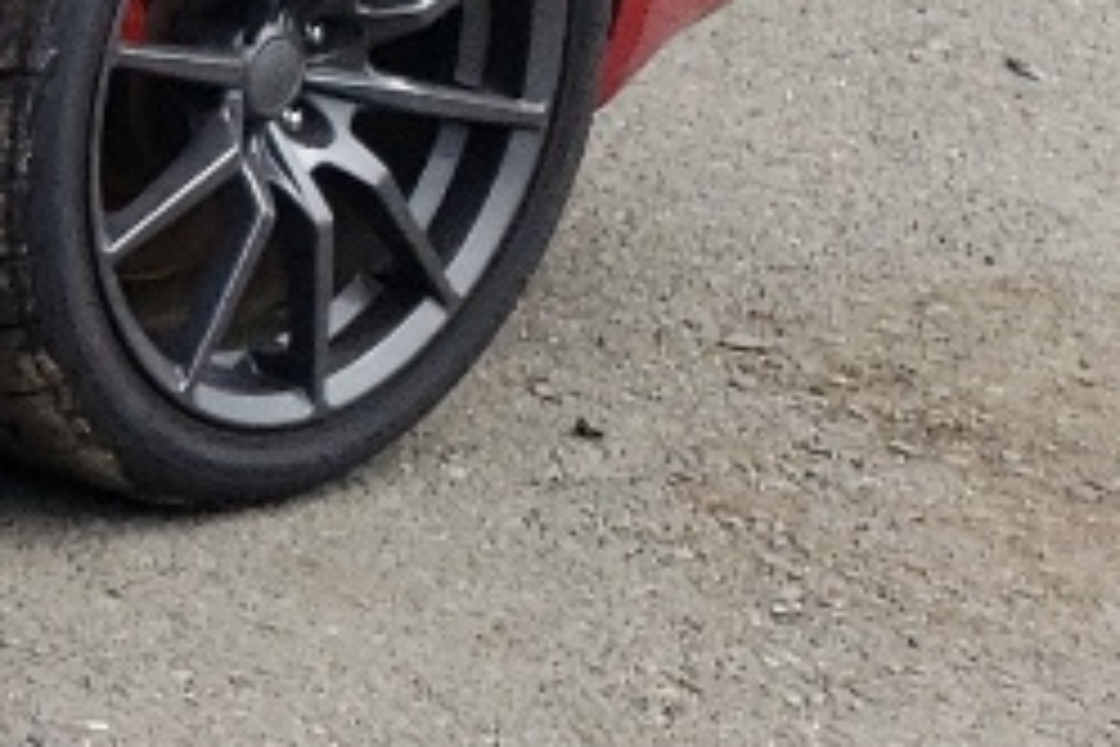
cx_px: -2182
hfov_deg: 9.4
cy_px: -14
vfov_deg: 7.9
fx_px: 5413
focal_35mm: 174
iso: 50
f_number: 1.5
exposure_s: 1/2000
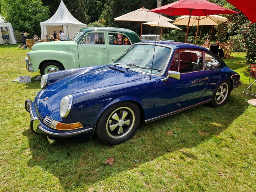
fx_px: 170
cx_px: 128
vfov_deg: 58.9
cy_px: 96
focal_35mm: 23
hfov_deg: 73.9
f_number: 1.8
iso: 50
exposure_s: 1/938
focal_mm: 5.4
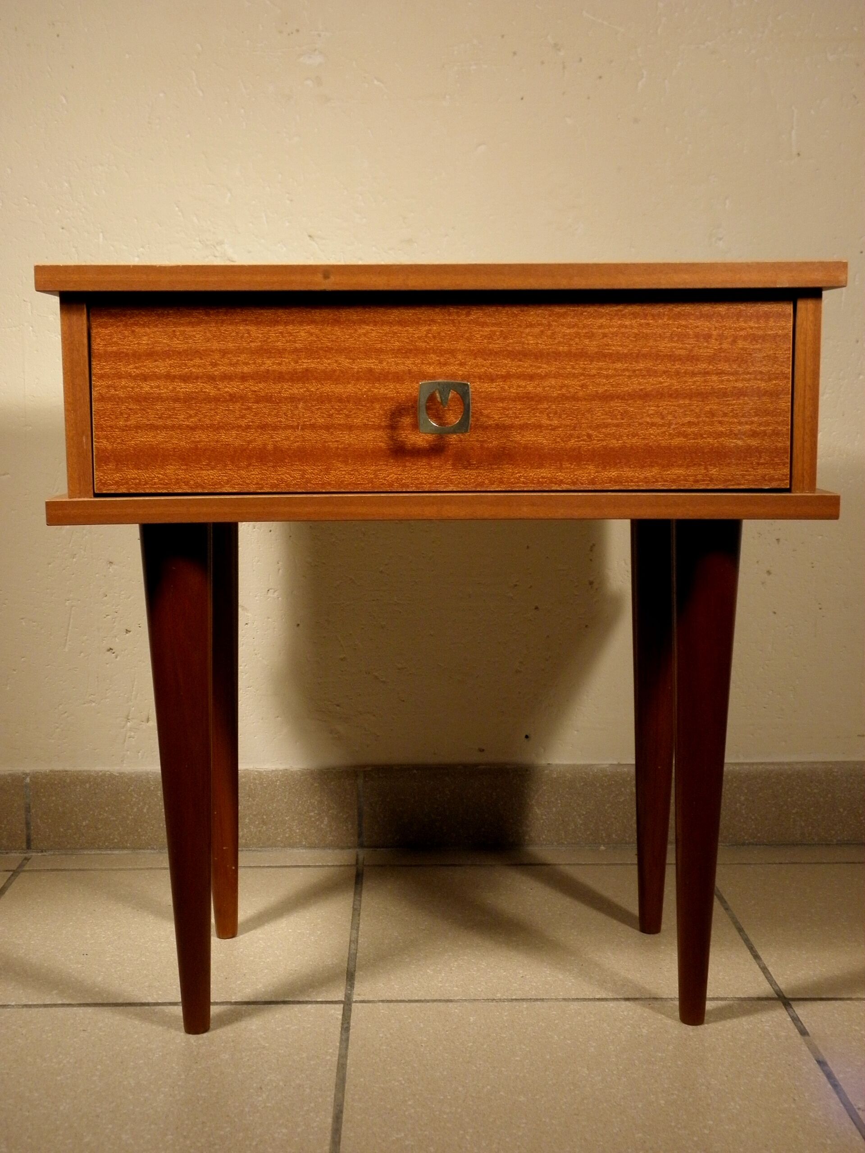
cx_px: 432
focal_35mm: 44
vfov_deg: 42.9
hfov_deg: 32.9
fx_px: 1466
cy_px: 576
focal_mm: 7.9
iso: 200
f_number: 3.9
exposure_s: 1/30
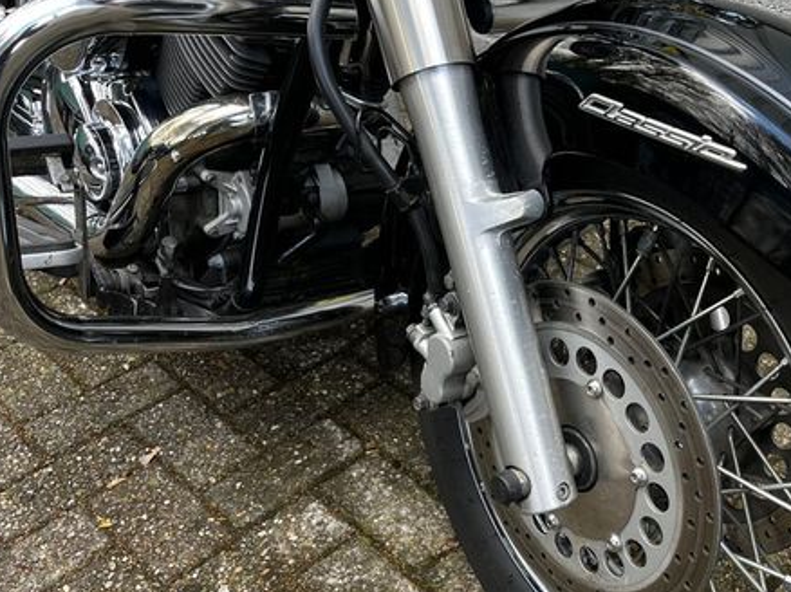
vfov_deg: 37.5
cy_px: 365
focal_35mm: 38
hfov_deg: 48.2
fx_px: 868
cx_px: 524
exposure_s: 1/121
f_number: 1.6
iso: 64
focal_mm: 5.1
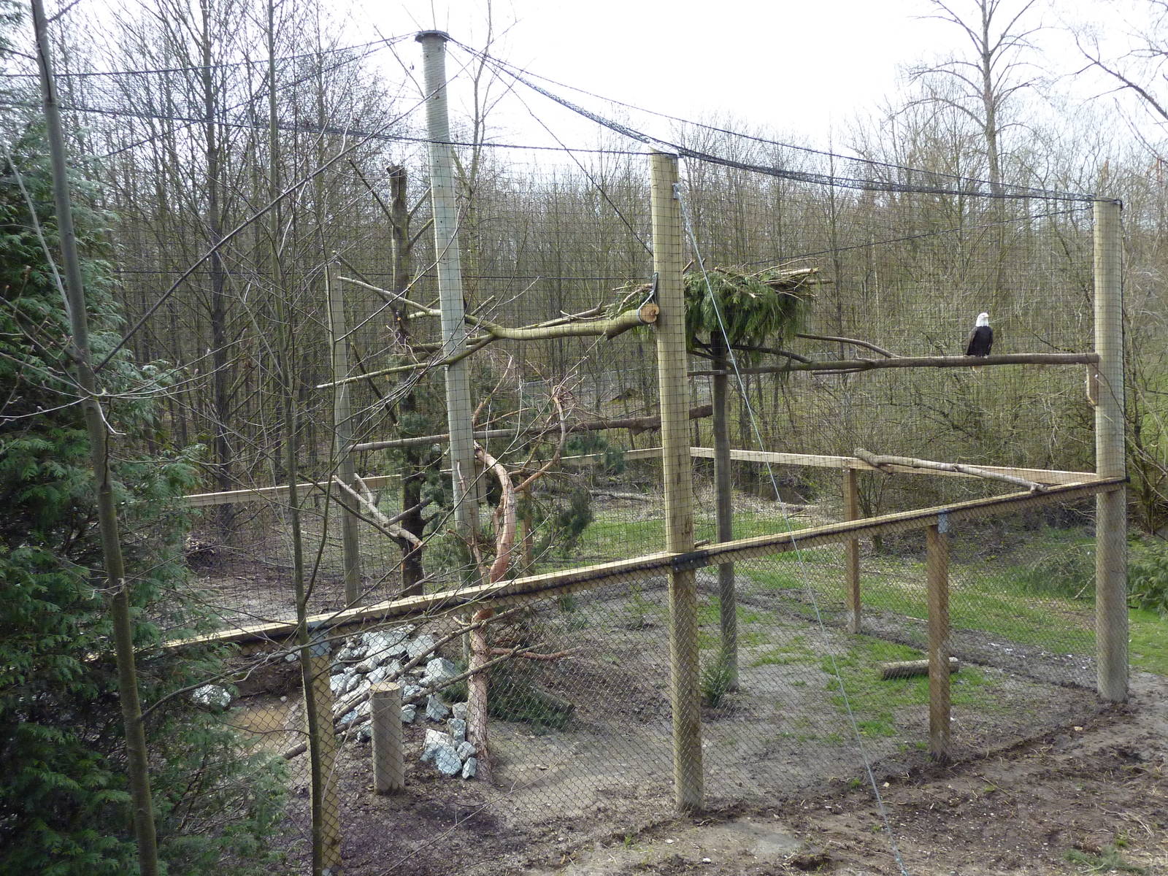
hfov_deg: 61.7
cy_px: 438
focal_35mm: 29
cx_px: 584
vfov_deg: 48.2
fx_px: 979
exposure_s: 1/500
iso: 250
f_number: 3.4
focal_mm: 4.7
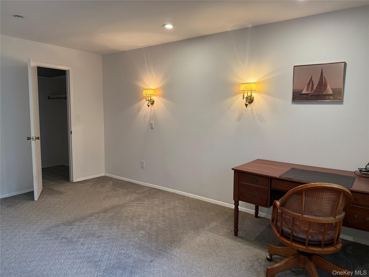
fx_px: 256
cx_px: 184
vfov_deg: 56.8
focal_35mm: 24
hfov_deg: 71.6
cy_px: 138
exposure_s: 1/120
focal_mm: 6.76
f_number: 1.78
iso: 200
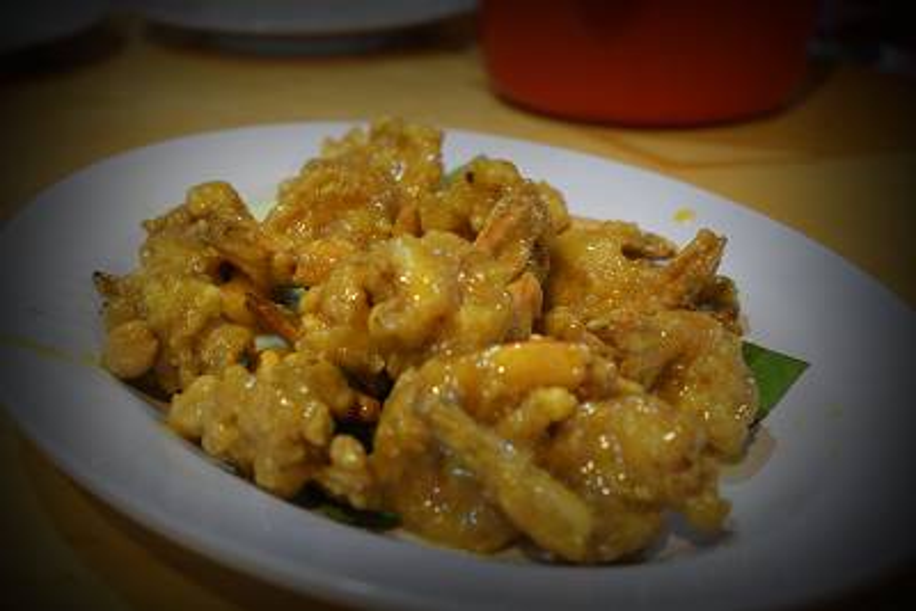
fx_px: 1336
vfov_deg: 25.8
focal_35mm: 52
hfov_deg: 37.8
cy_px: 306
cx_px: 458
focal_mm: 35
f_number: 5.6
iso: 800
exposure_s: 1/5
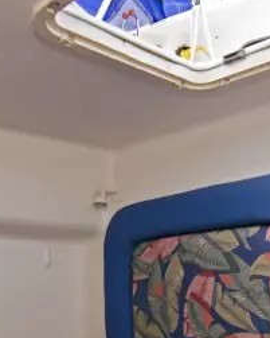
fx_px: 422
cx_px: 132
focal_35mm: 42
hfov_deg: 35.5
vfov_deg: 42.9
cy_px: 227
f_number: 2.8
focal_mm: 11
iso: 400
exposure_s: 1/1000
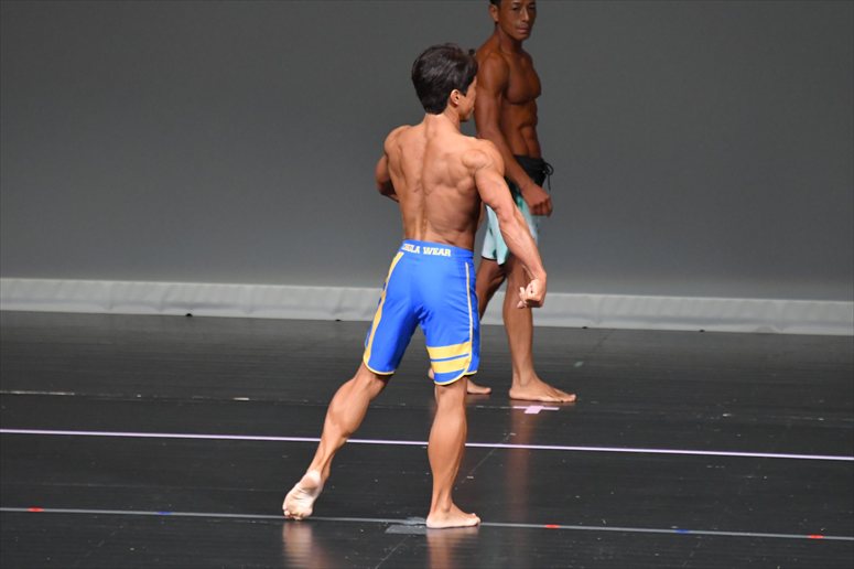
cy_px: 284
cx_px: 427
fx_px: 8892
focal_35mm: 375
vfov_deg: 3.7
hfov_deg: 5.5
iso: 5000
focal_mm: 250
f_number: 5.6
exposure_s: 1/400
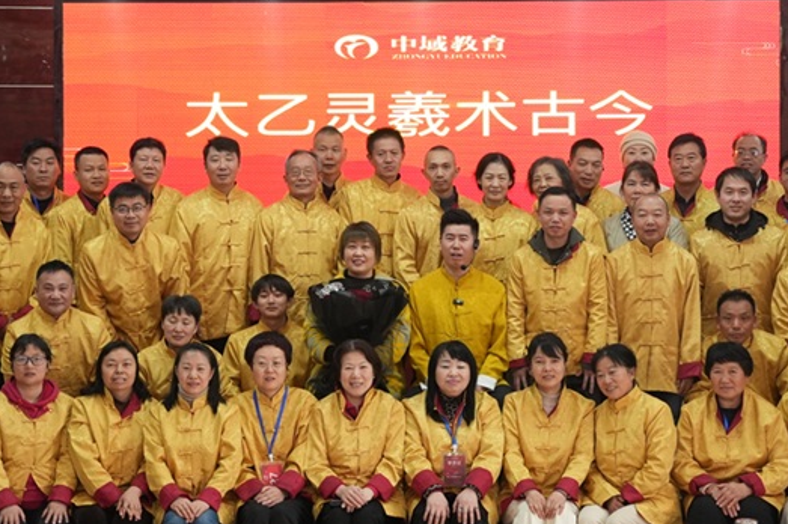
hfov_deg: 26.0
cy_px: 183
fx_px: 1706
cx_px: 392
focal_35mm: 78
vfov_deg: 17.4
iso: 1600
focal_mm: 34
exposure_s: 1/100
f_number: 3.2
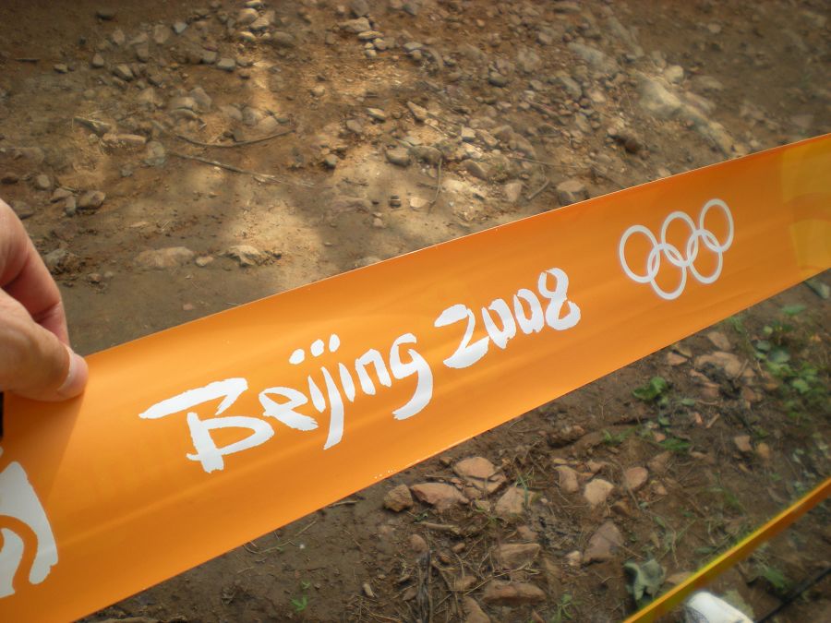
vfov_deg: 37.7
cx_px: 416
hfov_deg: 49.0
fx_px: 912
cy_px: 312
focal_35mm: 38
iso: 64
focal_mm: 6.3
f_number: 3.1
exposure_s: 1/170
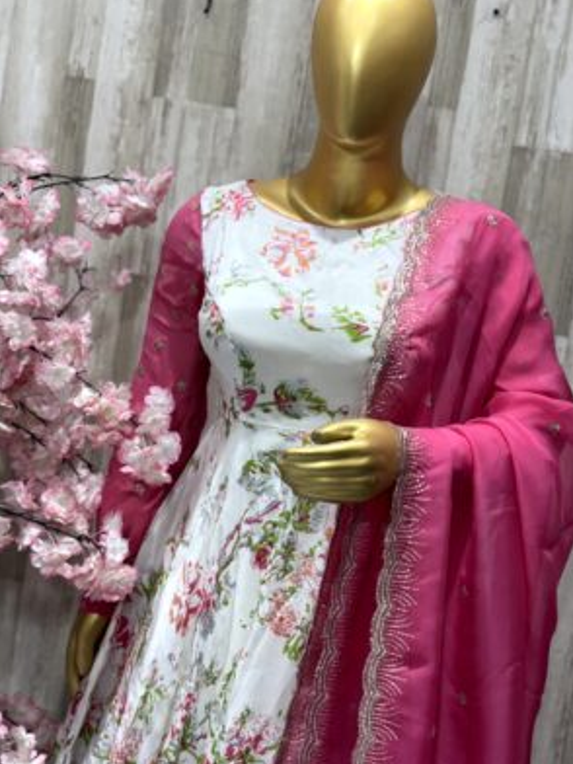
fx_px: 1170
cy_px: 382
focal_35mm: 53
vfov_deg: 36.2
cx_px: 290
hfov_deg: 27.5
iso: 40
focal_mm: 5.96
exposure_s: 1/100
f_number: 1.6
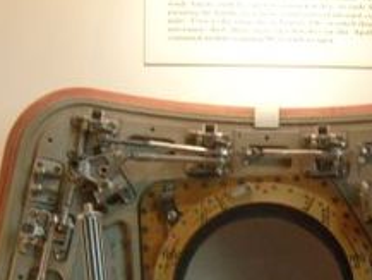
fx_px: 925
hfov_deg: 22.5
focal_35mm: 86
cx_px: 282
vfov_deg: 16.5
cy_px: 335
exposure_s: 1/30
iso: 200
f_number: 2.8
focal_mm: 5.8
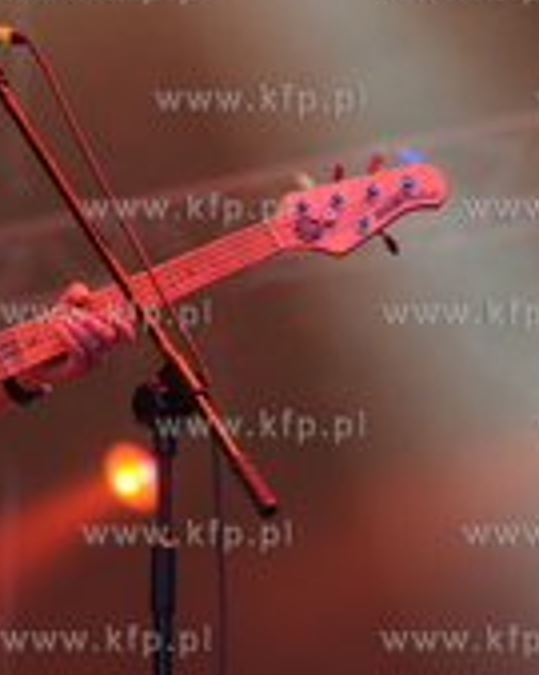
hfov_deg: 4.5
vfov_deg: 5.6
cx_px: 20
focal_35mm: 344
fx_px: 6866
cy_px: 152
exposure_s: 1/160
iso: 1000
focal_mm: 155
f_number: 4
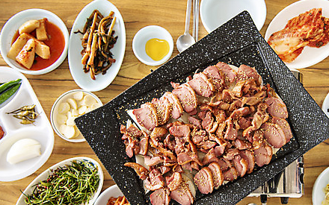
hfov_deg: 45.7
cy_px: 138
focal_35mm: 43
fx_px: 386
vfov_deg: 29.6
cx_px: 210
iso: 400
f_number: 4
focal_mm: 31
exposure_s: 1/100
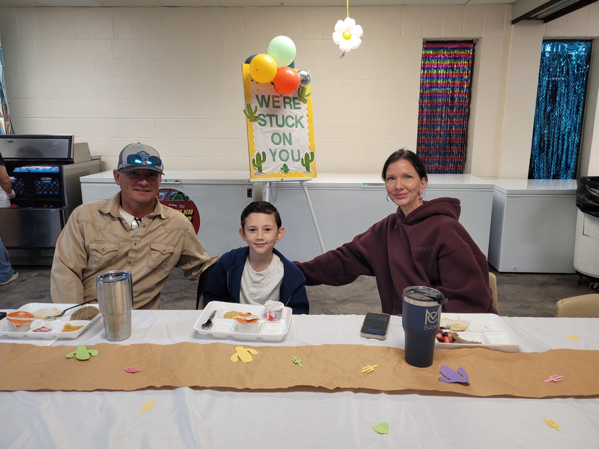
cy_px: 224
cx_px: 300
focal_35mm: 26
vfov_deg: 53.1
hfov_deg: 67.3
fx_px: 450
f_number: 1.8
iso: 160
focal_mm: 5.4
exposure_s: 1/120
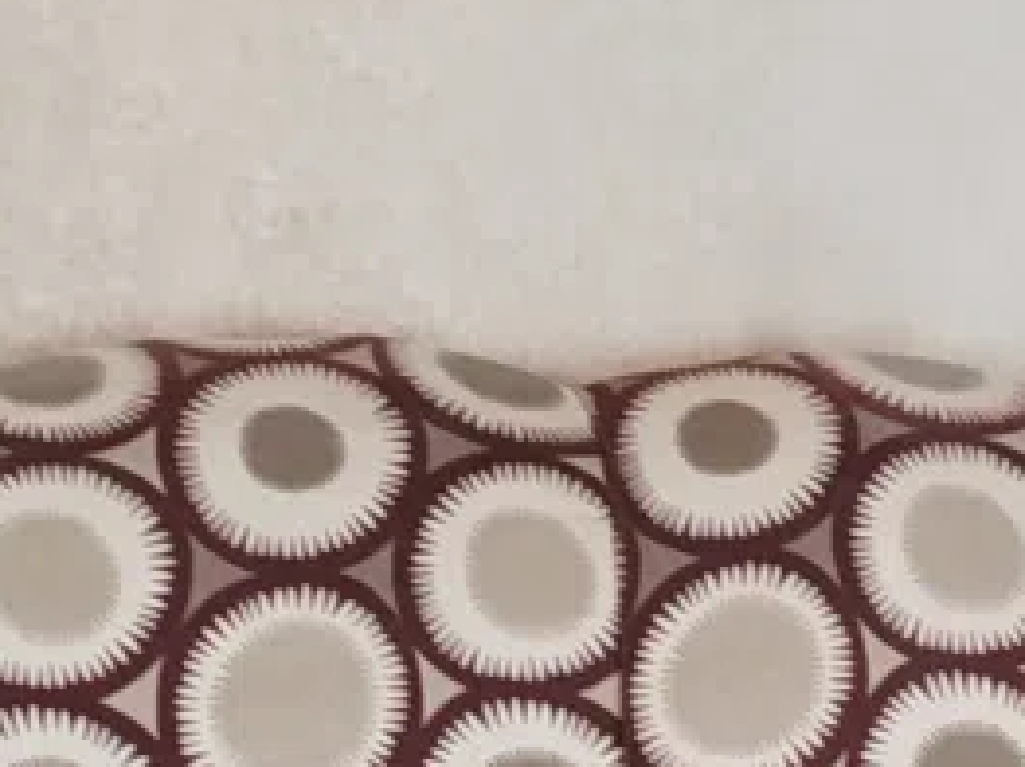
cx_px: 810
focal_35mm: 176
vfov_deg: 8.2
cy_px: 1147
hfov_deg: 11.2
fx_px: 5207
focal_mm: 5.31
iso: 500
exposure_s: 1/33
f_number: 1.7
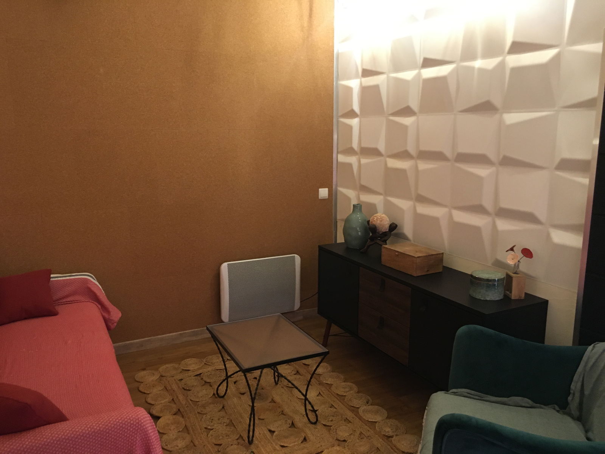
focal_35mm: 29
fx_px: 507
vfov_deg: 48.2
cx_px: 302
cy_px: 227
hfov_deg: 61.7
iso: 200
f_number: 2.2
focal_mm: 4.15
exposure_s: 1/20
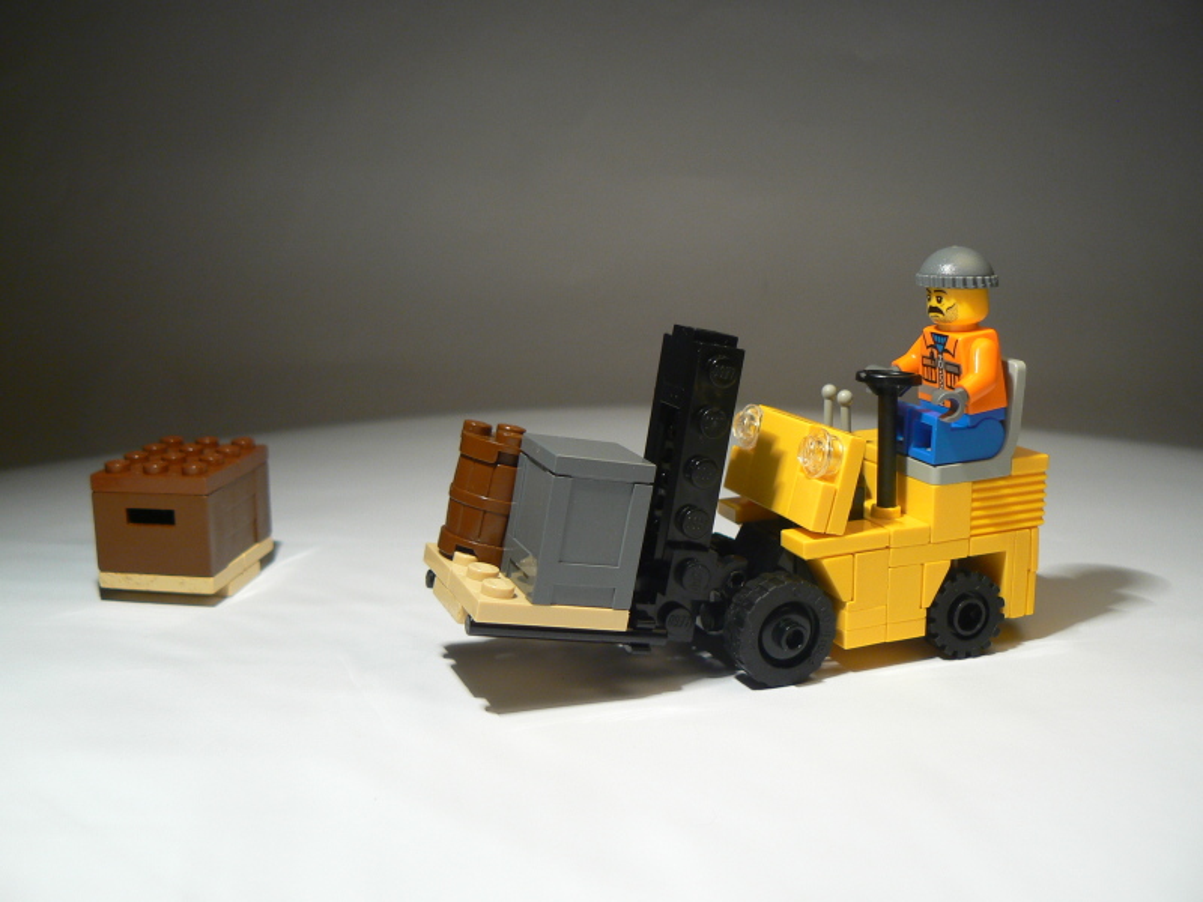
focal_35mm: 36
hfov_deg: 51.4
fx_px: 1251
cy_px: 451
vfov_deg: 39.7
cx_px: 602
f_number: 3.2
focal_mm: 6
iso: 80
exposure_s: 1/60
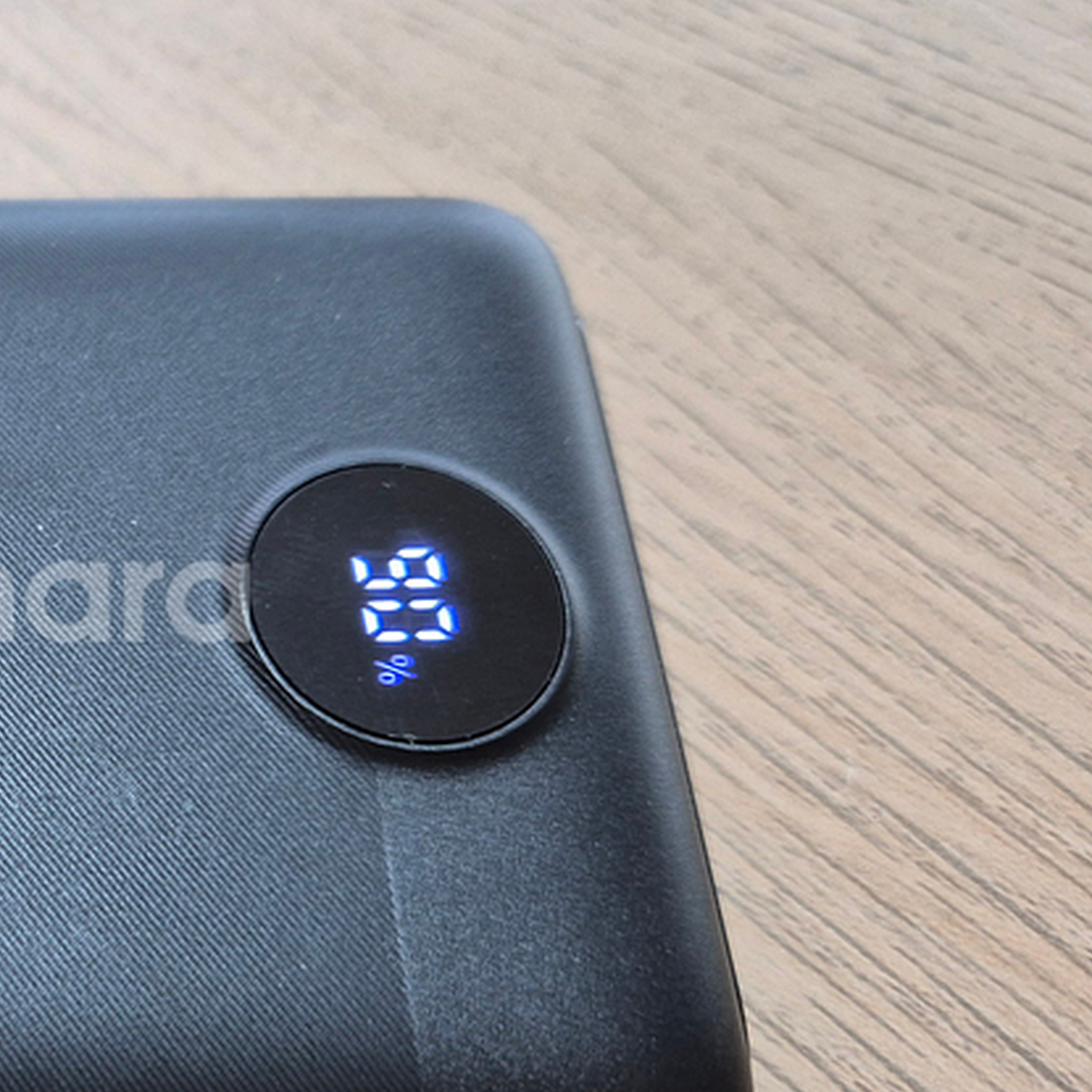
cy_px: 600
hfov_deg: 29.8
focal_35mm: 49
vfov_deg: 34.6
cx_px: -216
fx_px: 1749
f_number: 1.8
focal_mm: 5.4
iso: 250
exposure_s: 1/120
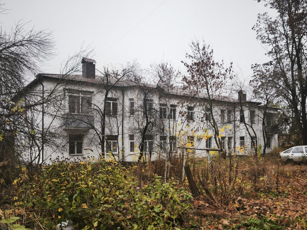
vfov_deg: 58.9
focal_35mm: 23
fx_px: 204
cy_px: 115
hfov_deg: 73.9
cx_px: 154
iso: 80
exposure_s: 1/229
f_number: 1.7
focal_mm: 5.35
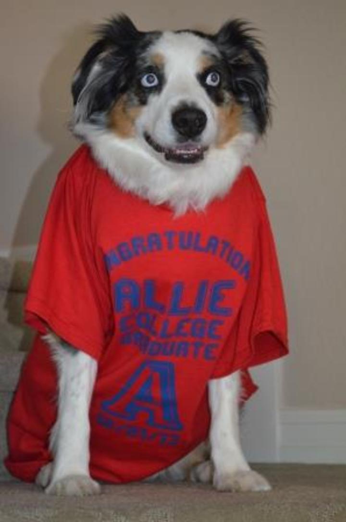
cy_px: 261
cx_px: 173
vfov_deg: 26.0
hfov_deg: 17.4
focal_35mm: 78
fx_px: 1129
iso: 3200
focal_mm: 52
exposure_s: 1/60
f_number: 5.6
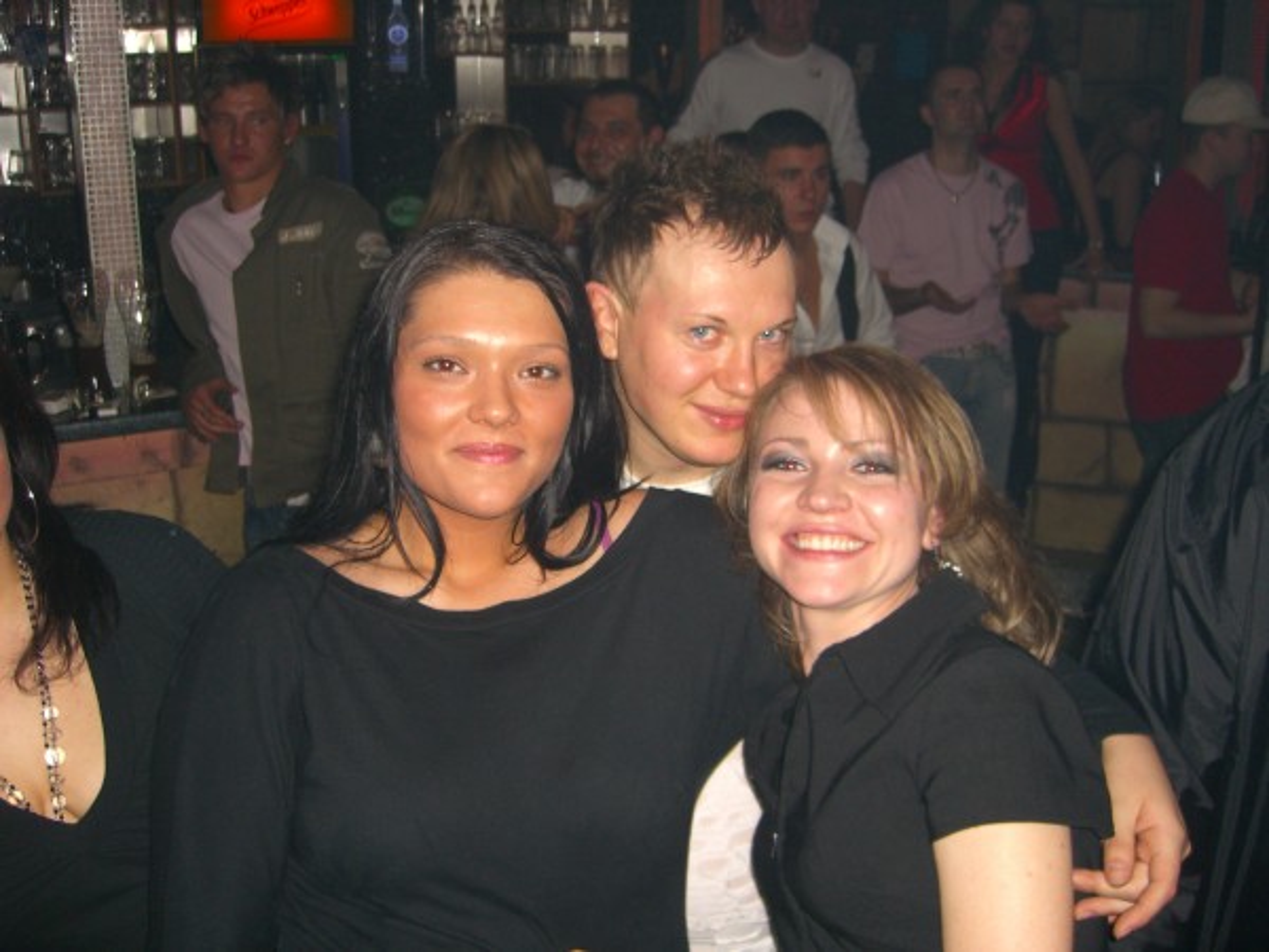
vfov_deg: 37.7
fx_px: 1393
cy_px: 476
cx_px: 634
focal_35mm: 38
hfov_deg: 49.0
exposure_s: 1/60
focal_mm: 7.9
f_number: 2.8
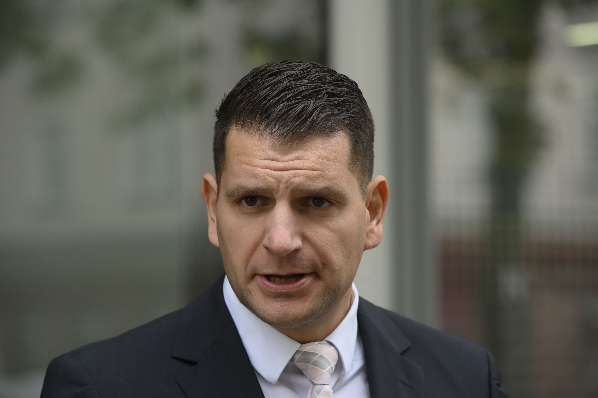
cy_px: 199
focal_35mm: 200
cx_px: 299
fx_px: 3320
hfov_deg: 10.3
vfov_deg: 6.9
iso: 1250
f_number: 5.6
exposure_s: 1/500
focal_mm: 200
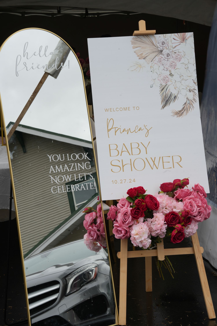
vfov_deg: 23.9
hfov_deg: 16.1
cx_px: 108
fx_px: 768
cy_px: 163
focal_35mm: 85
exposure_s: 1/30
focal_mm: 85
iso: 100
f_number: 16
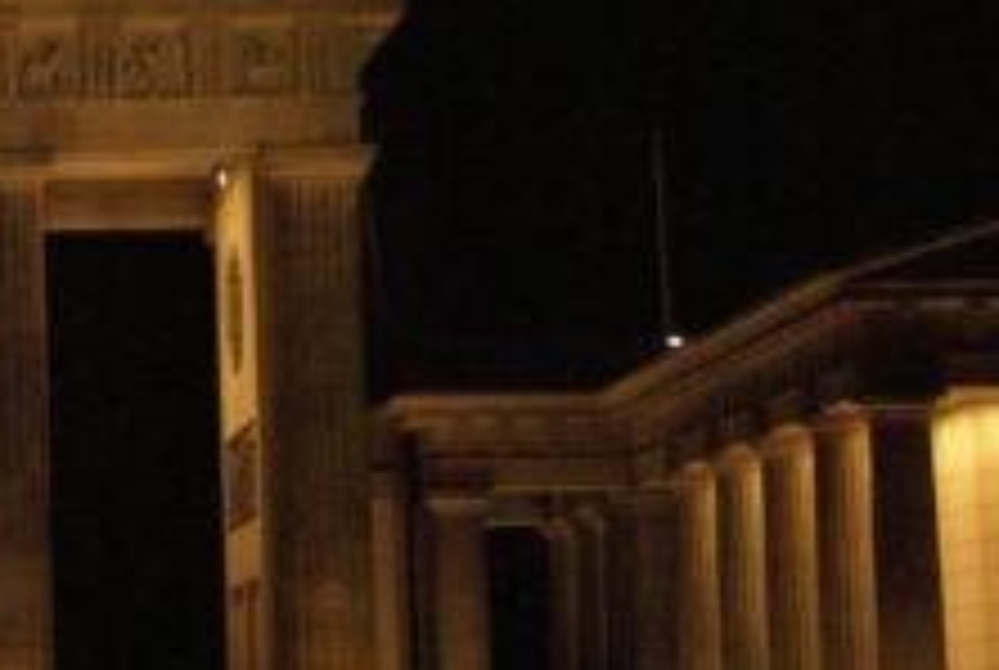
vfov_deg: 8.5
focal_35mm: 162
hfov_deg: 12.3
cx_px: -315
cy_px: 76
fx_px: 4505
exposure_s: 1/30
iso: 1600
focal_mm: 40
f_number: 5.6
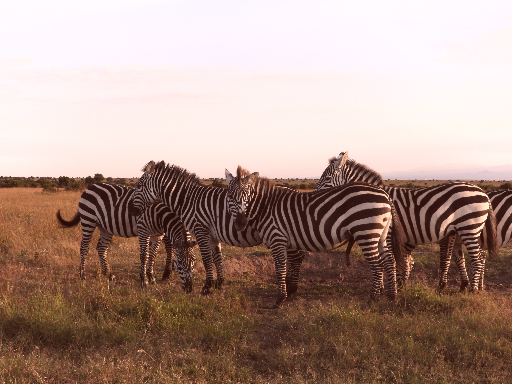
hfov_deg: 29.8
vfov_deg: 22.6
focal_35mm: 65
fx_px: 961
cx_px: 256
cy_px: 192
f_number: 5
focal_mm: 11.7
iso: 100
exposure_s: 1/200
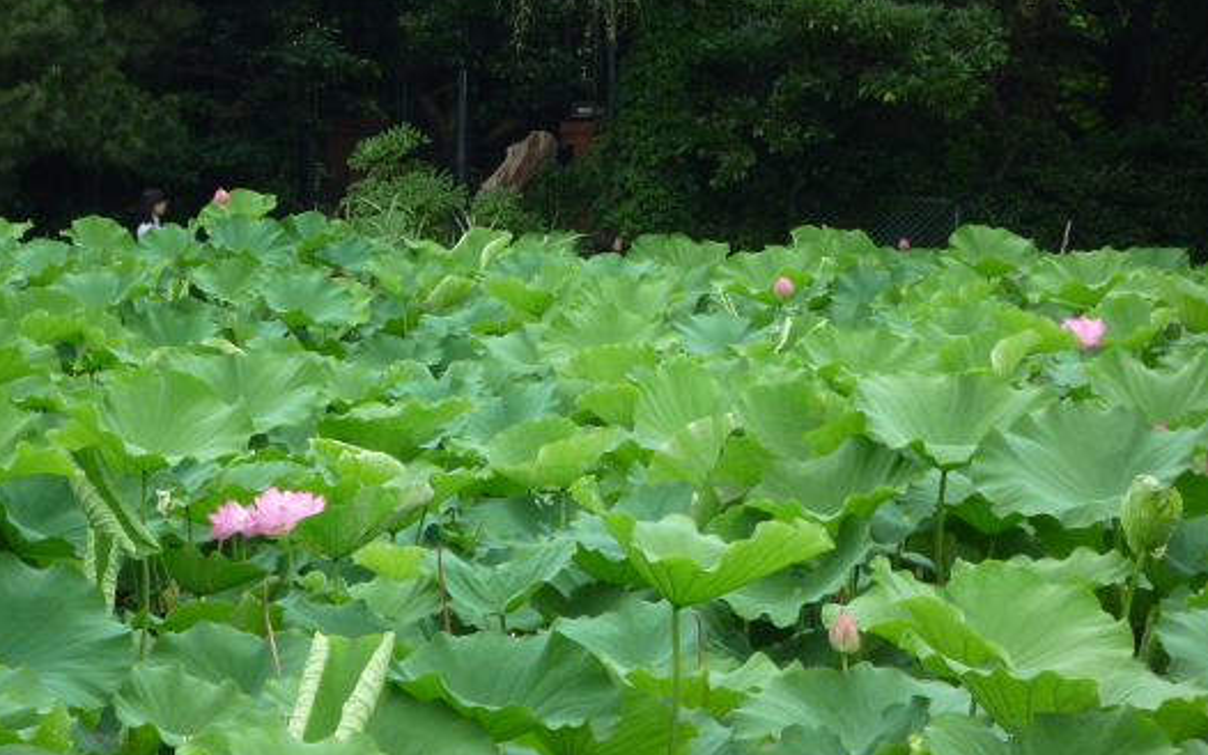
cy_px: 319
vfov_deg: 10.5
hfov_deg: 16.7
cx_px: 602
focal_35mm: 125
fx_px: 4116
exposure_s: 1/80
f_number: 5.6
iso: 100
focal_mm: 17.3
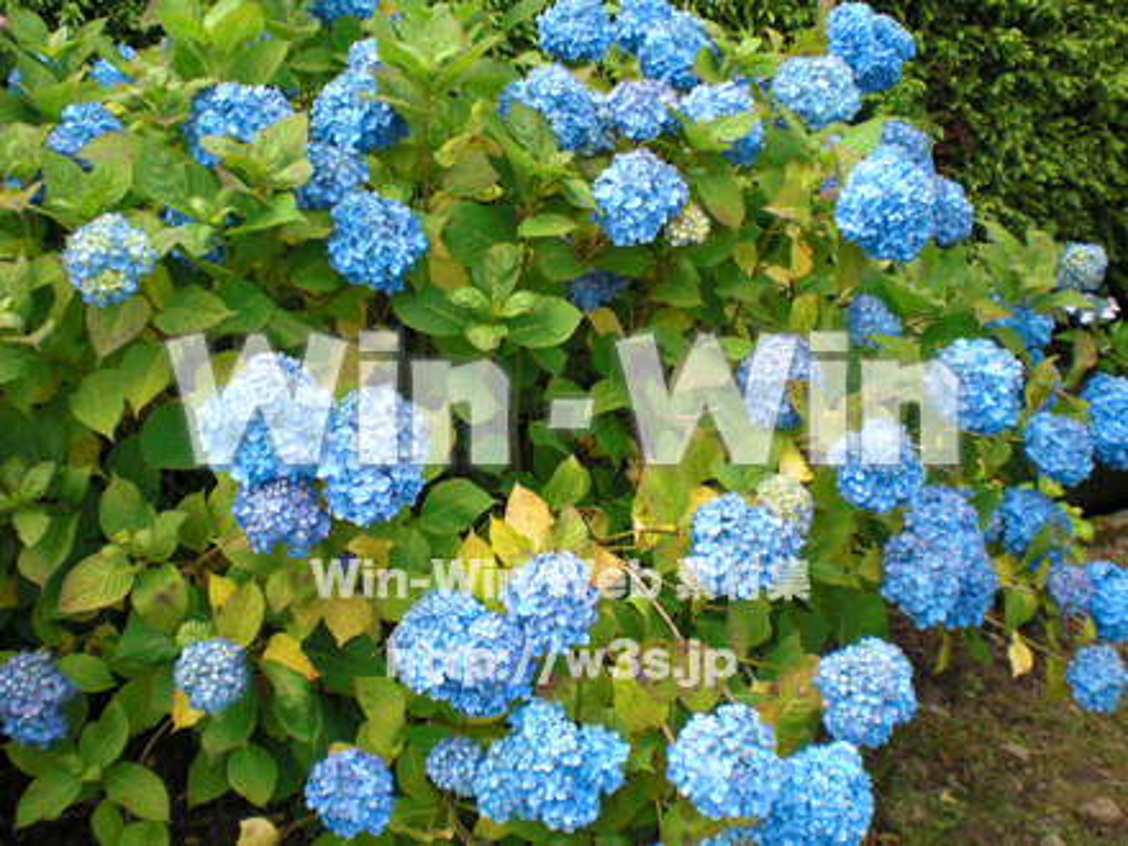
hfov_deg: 49.0
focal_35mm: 38
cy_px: 423
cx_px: 564
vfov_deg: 37.7
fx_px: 1238
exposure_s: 1/250
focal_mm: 6.3
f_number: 3.1
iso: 64
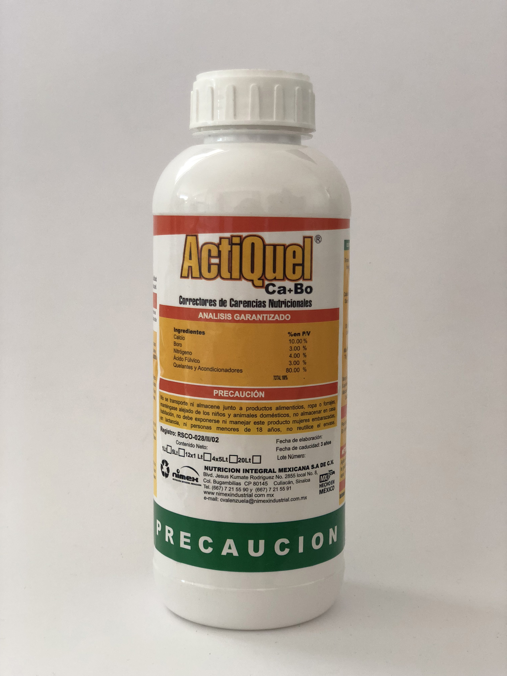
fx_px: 1015
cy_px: 338
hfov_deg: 28.0
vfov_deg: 36.8
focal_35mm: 52
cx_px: 254
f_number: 2.4
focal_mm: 6
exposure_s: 1/40
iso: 80
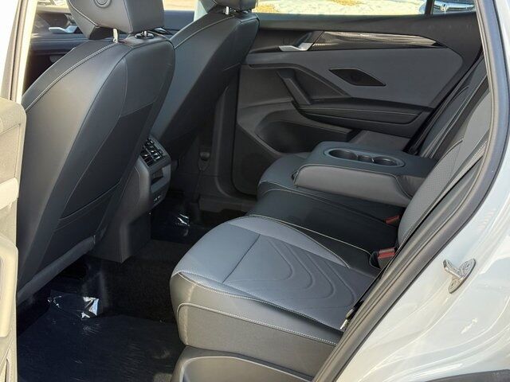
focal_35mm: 48
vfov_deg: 30.3
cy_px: 191
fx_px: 707
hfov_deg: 39.7
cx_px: 255
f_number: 1.78
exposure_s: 1/242
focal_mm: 6.76
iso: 100
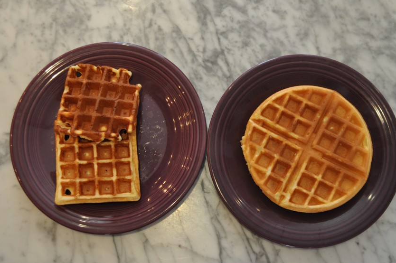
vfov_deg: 31.1
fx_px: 472
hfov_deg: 45.5
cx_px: 210
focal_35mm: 43
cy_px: 134
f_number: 4.2
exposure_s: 1/60
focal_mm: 26
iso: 1250
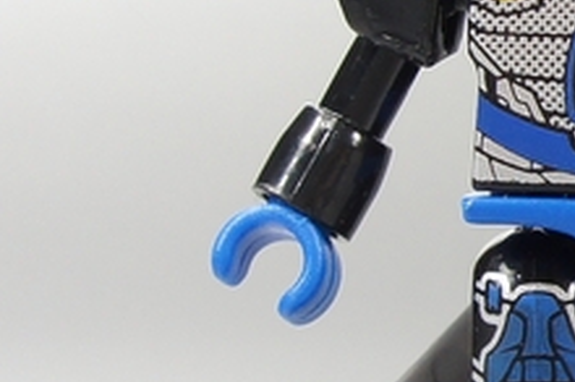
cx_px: 1215
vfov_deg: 8.3
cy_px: 199
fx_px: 2616
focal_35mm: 164
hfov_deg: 11.2
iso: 400
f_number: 8
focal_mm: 24
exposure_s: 1/60
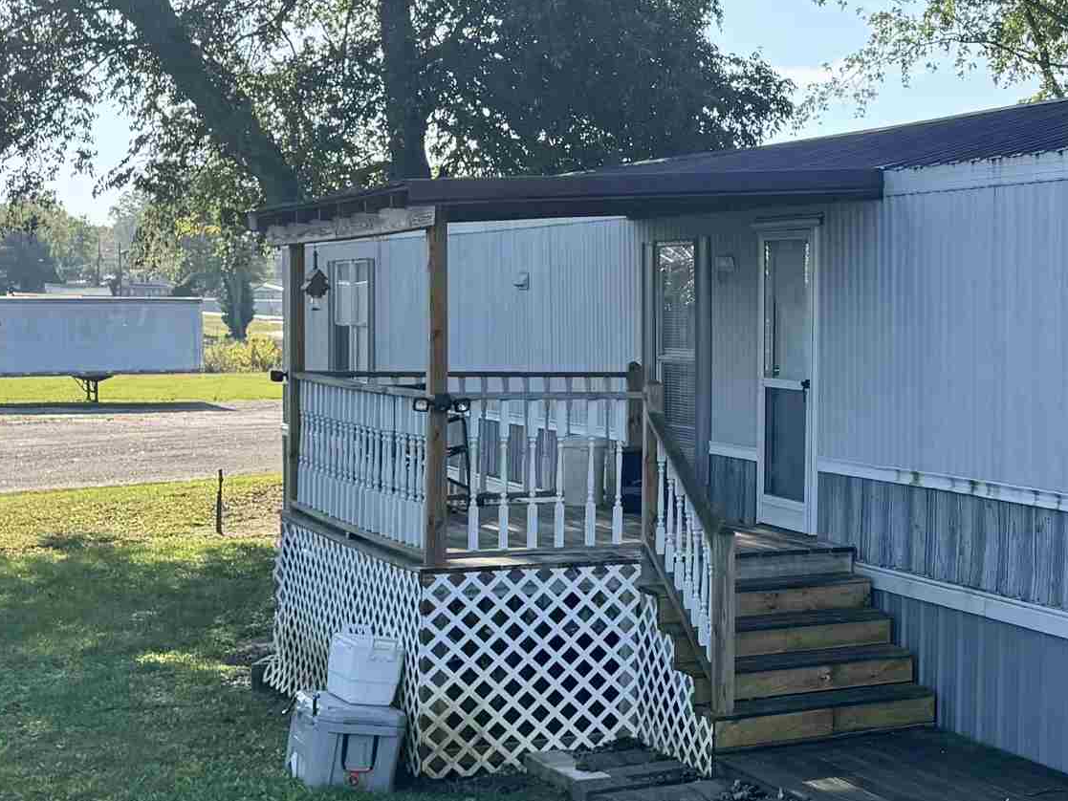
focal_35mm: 66
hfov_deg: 27.1
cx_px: 1154
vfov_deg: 22.3
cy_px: 410
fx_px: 2037
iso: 80
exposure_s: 1/1339
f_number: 1.78
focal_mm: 6.76
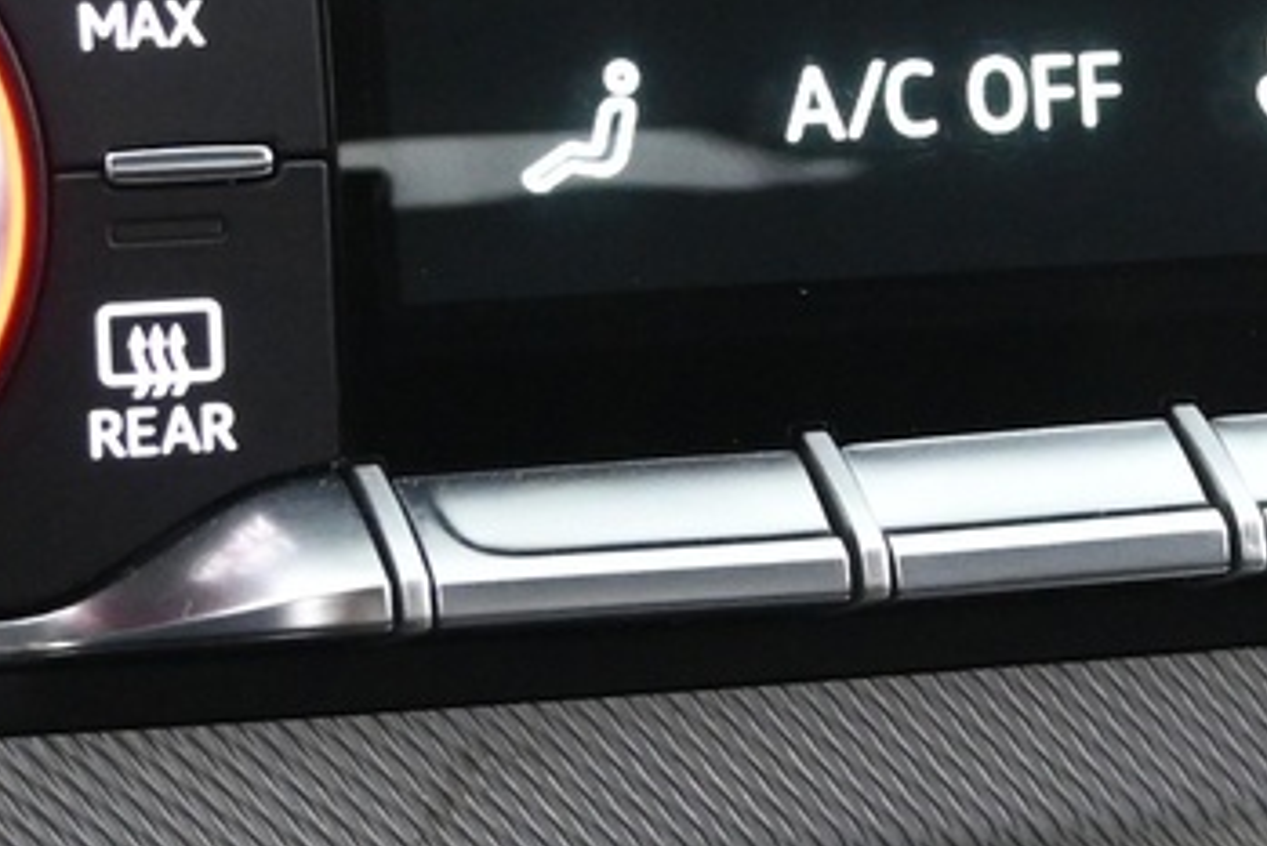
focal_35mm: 170
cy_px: 592
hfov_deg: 12.0
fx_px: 6002
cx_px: 973
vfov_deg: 8.1
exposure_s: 1/10
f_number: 4.2
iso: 2500
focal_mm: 24.5
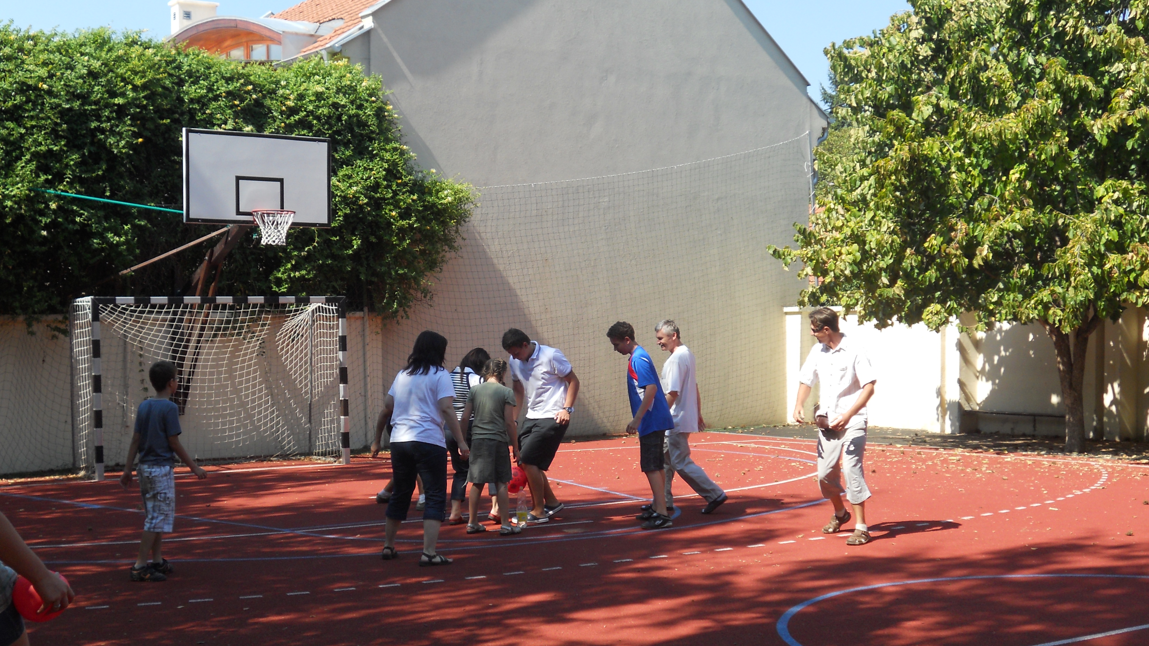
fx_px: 1554
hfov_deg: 40.6
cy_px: 358
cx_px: 567
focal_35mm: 51
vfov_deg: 23.5
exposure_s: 1/320
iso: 80
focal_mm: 8.2
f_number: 4.3
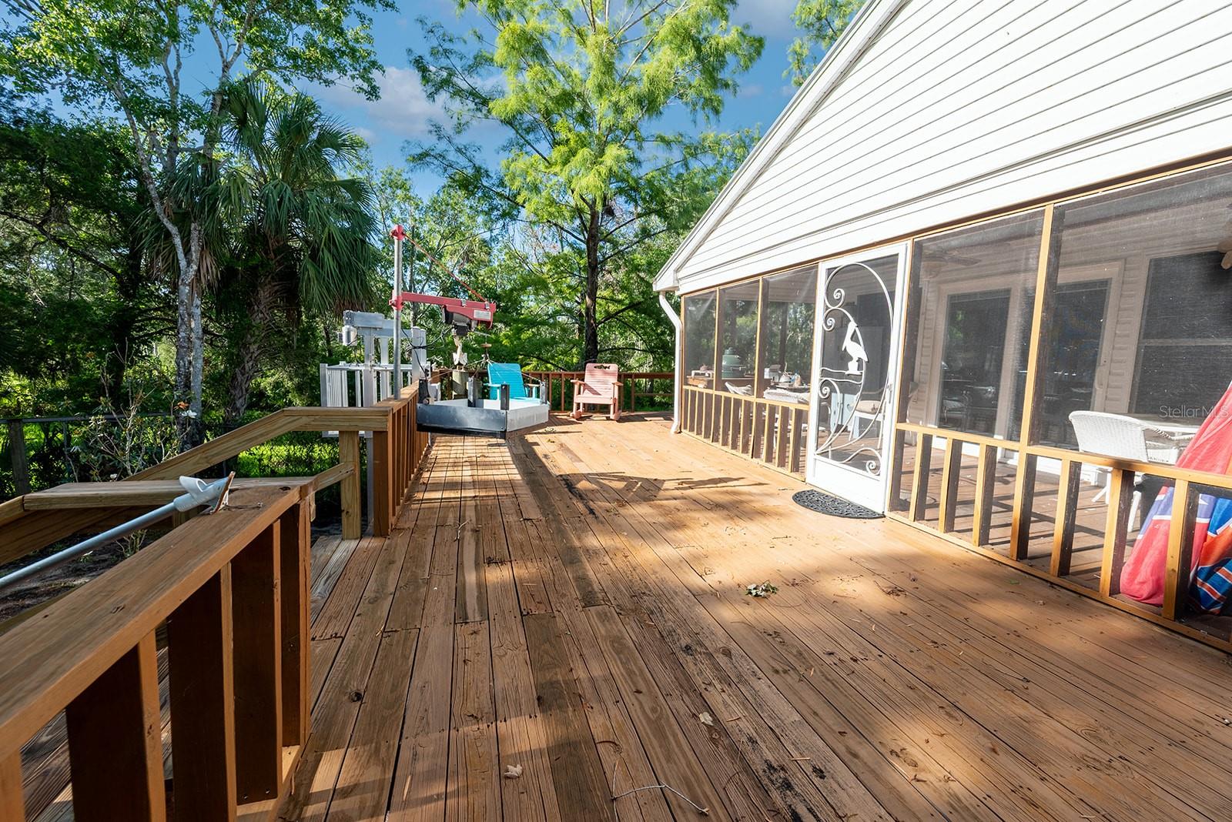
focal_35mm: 14
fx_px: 479
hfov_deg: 104.2
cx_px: 616
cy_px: 411
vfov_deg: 81.3
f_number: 8
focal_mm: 14
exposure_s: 1/1600
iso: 320
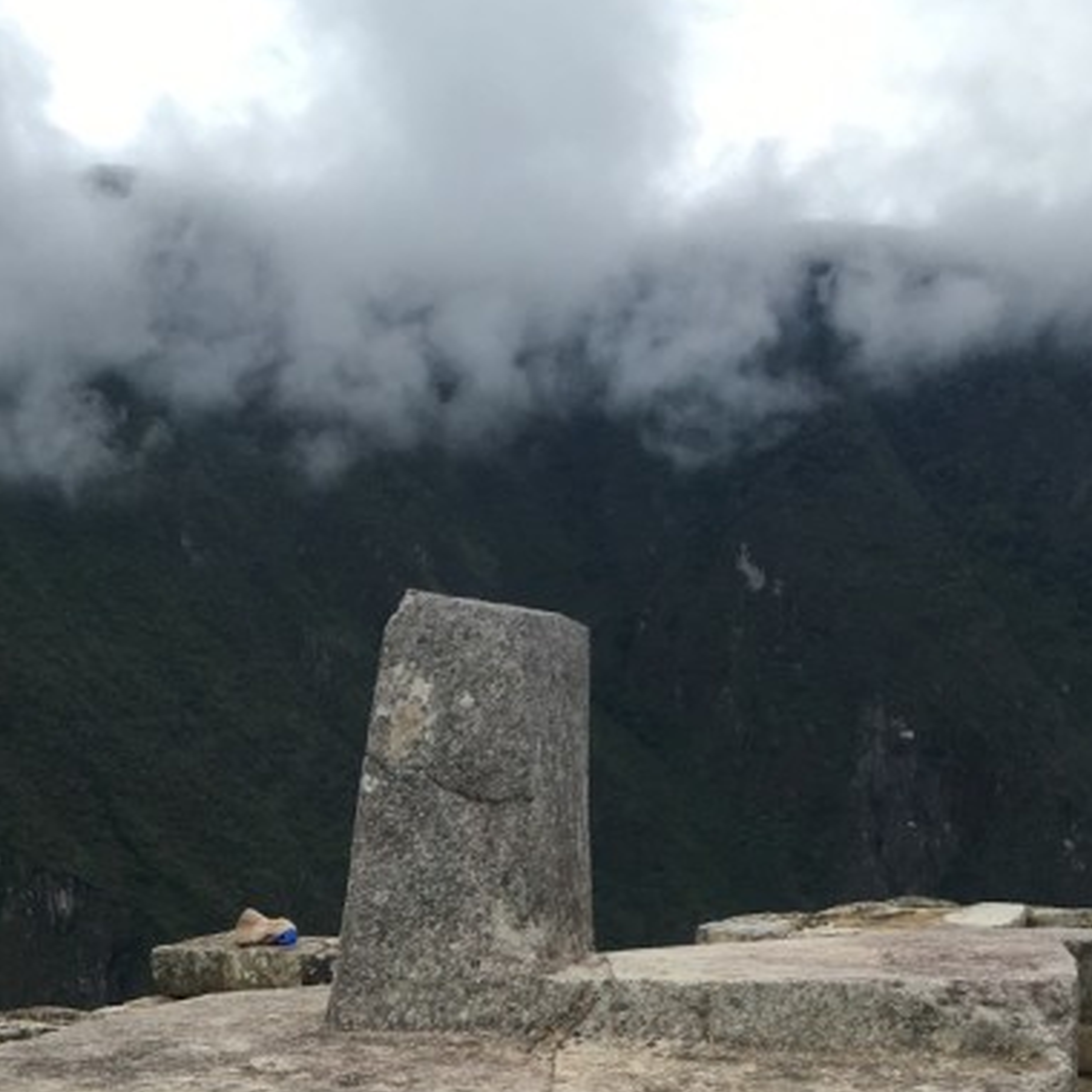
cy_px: 1302
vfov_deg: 23.0
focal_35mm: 69
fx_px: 2463
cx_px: 204
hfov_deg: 24.6
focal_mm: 4.15
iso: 25
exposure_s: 1/1054
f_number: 2.2
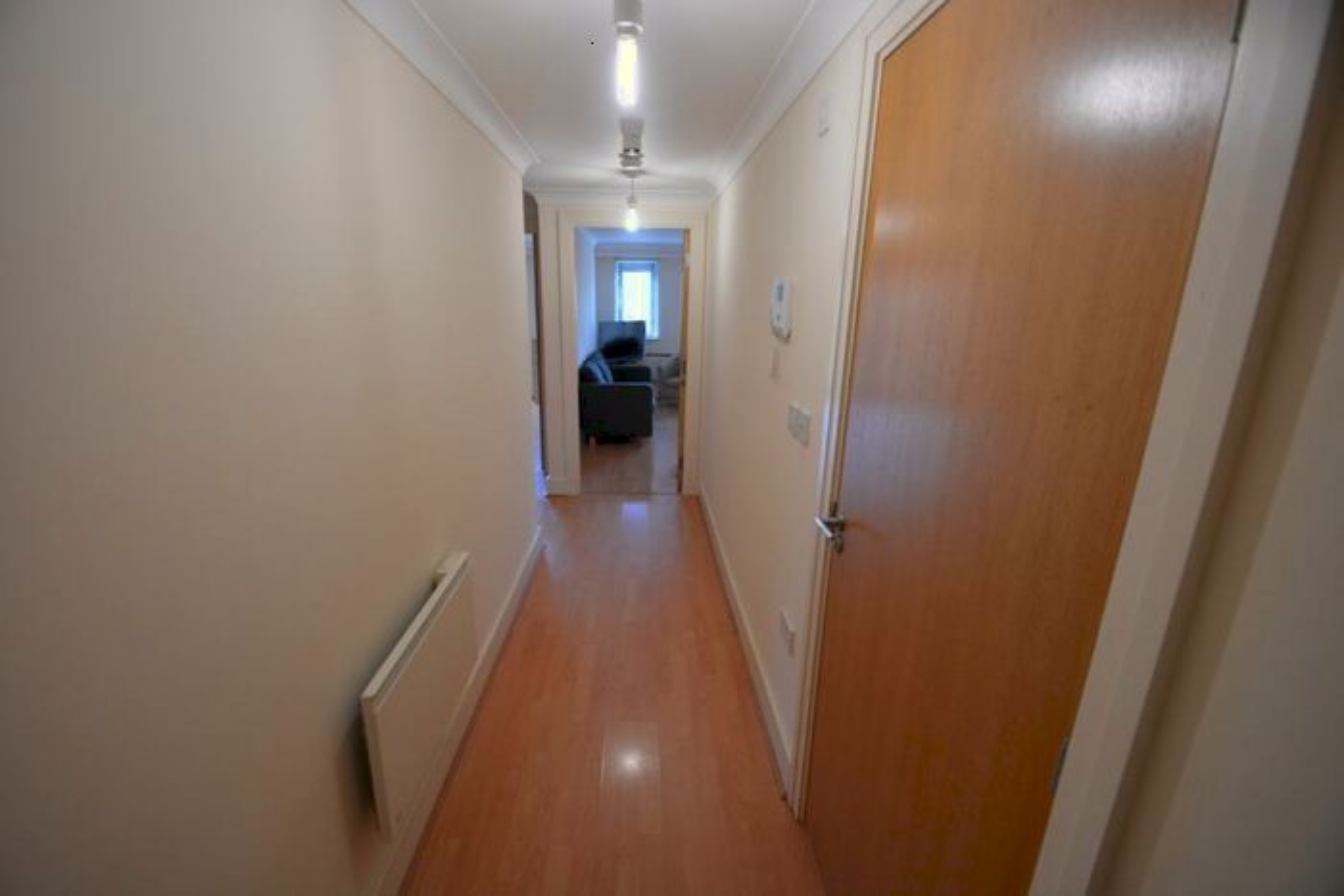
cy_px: 448
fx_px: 560
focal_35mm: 15
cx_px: 672
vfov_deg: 77.4
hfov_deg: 100.4
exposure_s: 1/60
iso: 640
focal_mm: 10
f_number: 4
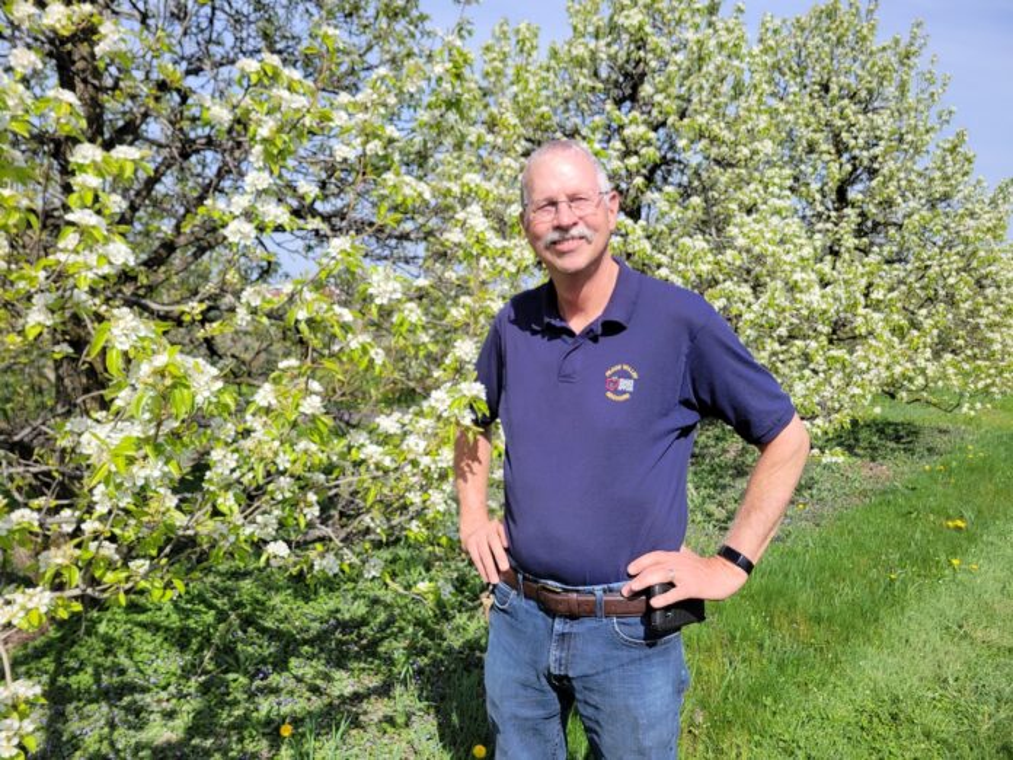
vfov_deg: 53.1
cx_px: 506
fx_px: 761
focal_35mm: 26
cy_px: 380
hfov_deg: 67.3
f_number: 1.8
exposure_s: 1/2151
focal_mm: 5.4
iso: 40
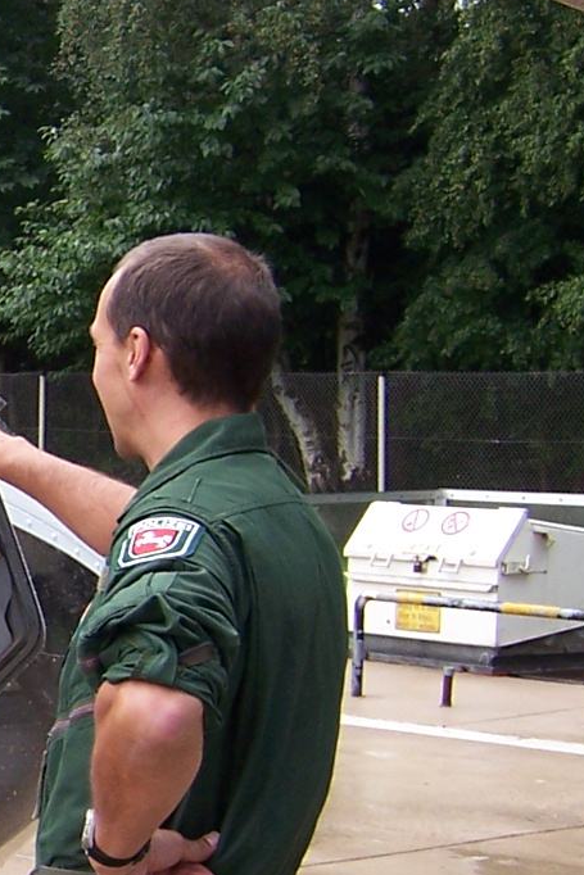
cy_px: 472
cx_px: -548
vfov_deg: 19.8
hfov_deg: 12.0
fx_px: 2505
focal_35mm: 103
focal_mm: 5.5
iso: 80
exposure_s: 1/90
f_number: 3.4
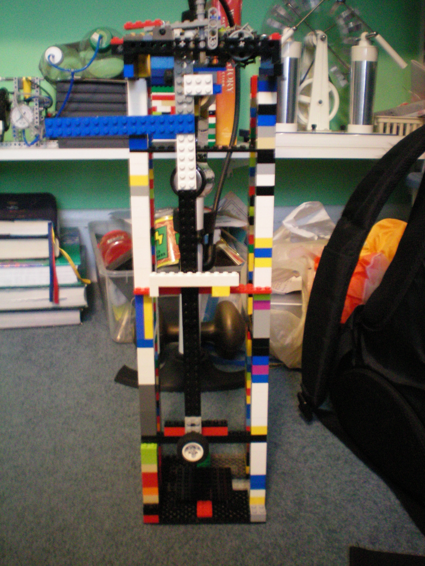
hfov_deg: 37.7
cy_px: 283
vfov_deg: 49.0
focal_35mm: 38
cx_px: 212
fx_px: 622
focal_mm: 6.3
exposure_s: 1/8
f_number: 3.1
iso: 400
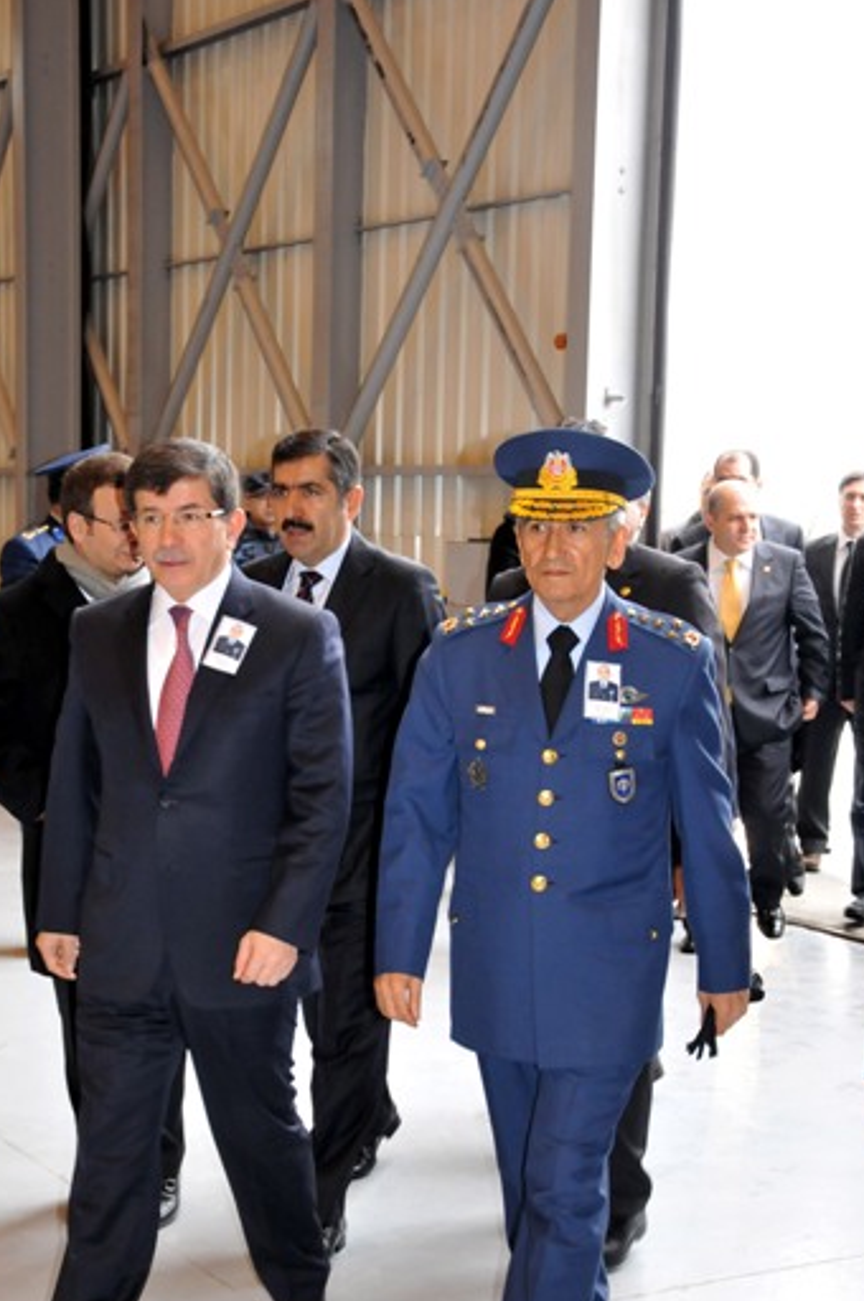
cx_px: 385
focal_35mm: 66
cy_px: 760
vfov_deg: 30.7
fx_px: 2369
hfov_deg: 20.7
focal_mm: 35
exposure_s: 1/100
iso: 800
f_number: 5
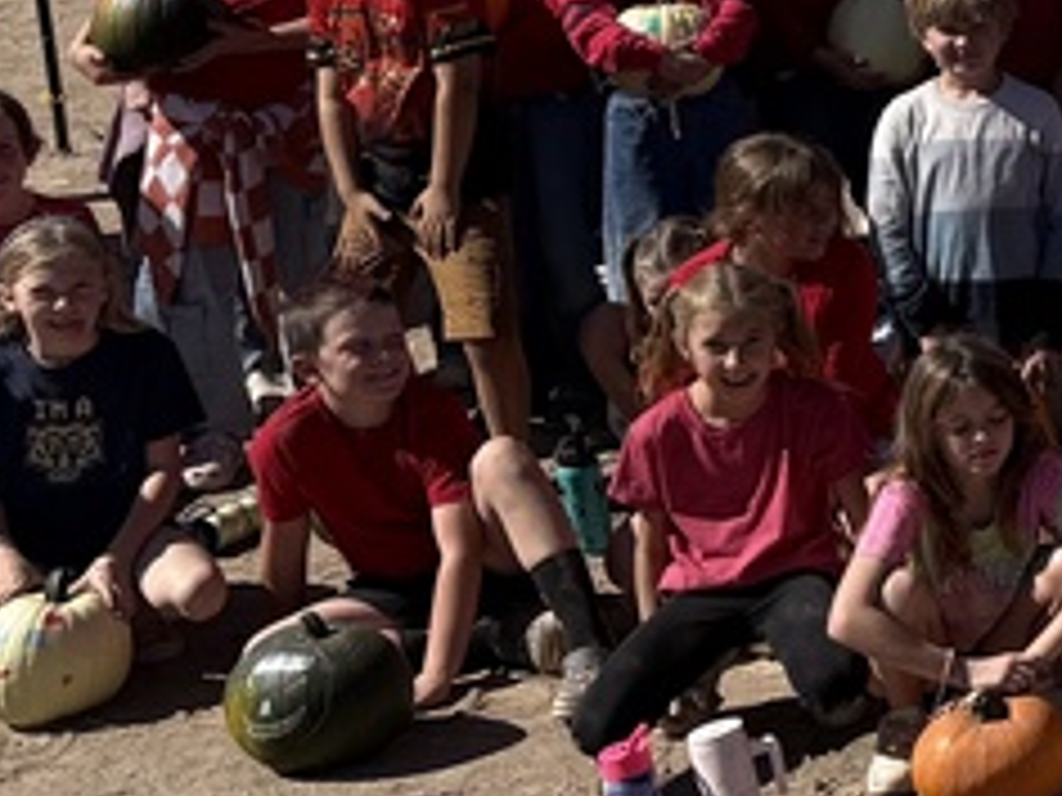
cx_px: 1948
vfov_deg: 14.0
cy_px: 18
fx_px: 3191
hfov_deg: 15.9
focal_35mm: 104
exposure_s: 1/6173
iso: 80
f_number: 1.78
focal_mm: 6.76
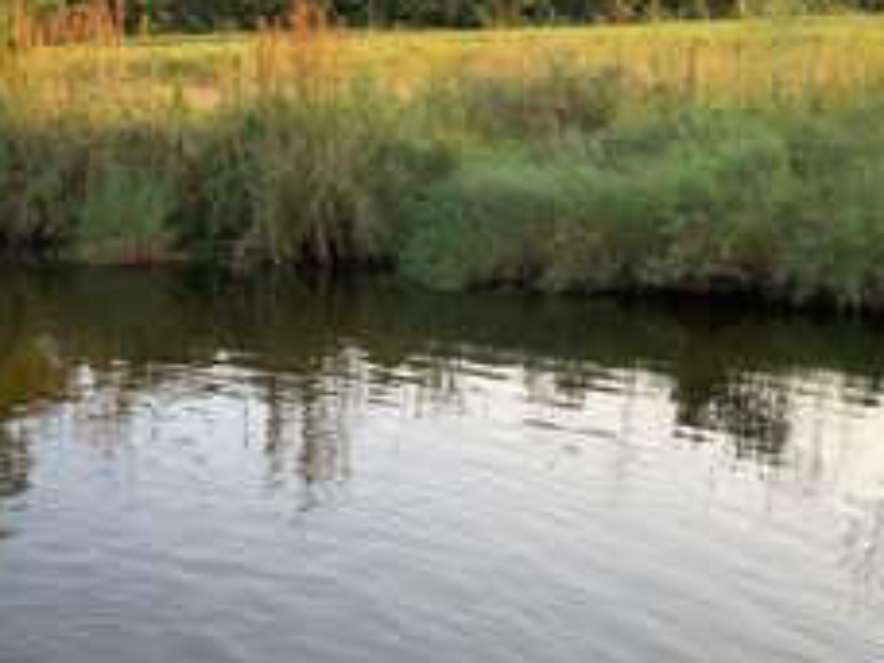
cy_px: 91
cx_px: 128
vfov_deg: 25.0
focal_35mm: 57
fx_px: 1456
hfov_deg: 32.5
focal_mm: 4.25
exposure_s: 1/226
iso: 25
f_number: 1.8
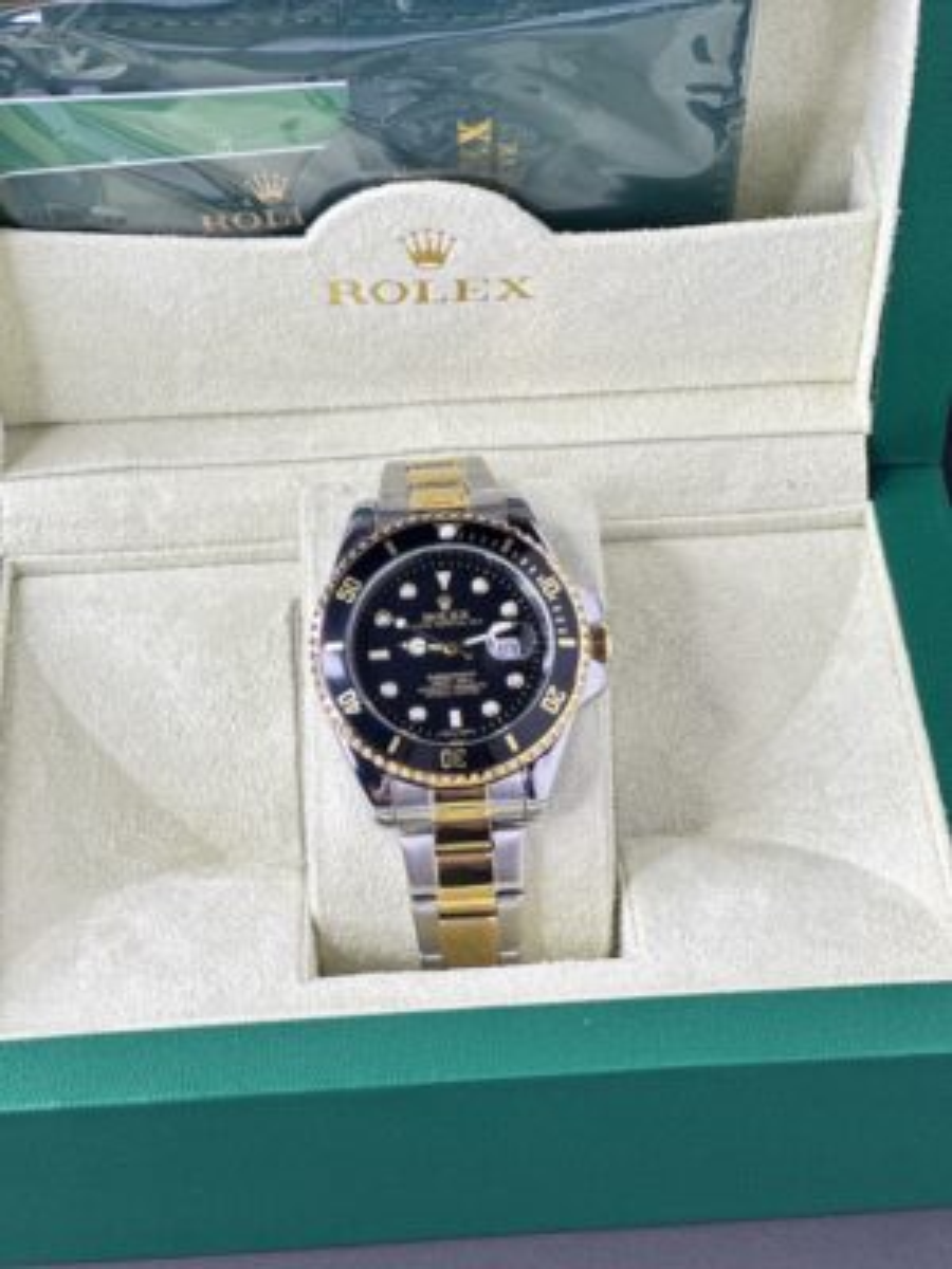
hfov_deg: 19.1
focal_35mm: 77
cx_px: 476
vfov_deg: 25.3
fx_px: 2824
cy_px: 634
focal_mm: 9
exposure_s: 1/48
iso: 125
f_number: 2.8
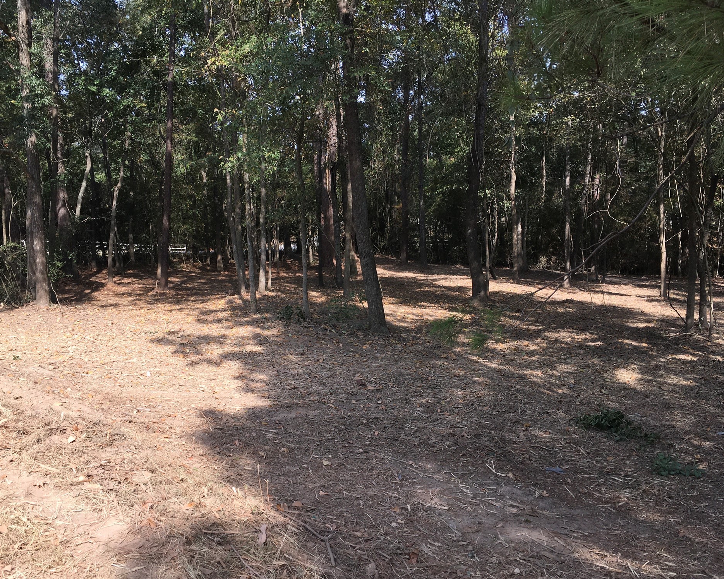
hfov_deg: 57.2
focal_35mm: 31
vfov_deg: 47.1
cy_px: 295
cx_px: 347
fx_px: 664
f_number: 2.2
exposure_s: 1/447
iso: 25
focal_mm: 4.15
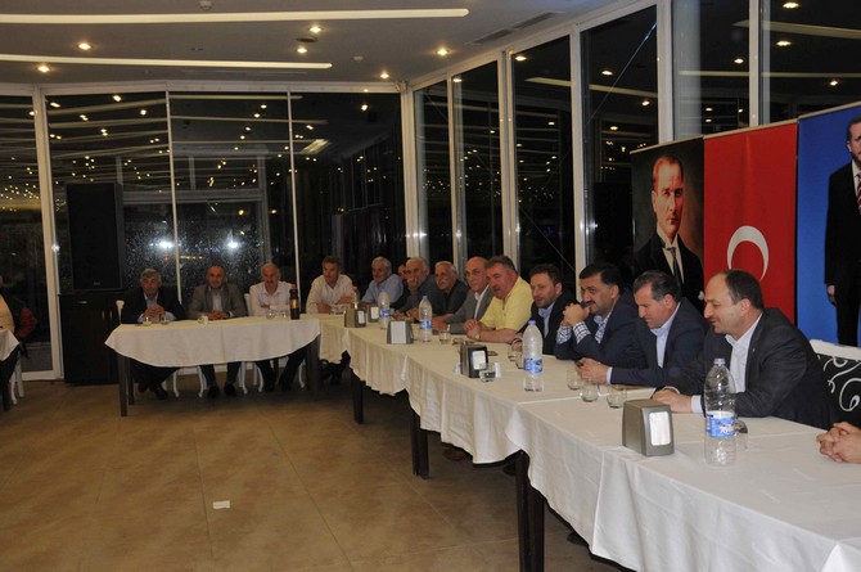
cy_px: 286
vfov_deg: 35.4
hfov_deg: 51.3
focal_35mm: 38
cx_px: 430
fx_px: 896
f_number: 6.3
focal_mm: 25
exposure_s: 1/60
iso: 640
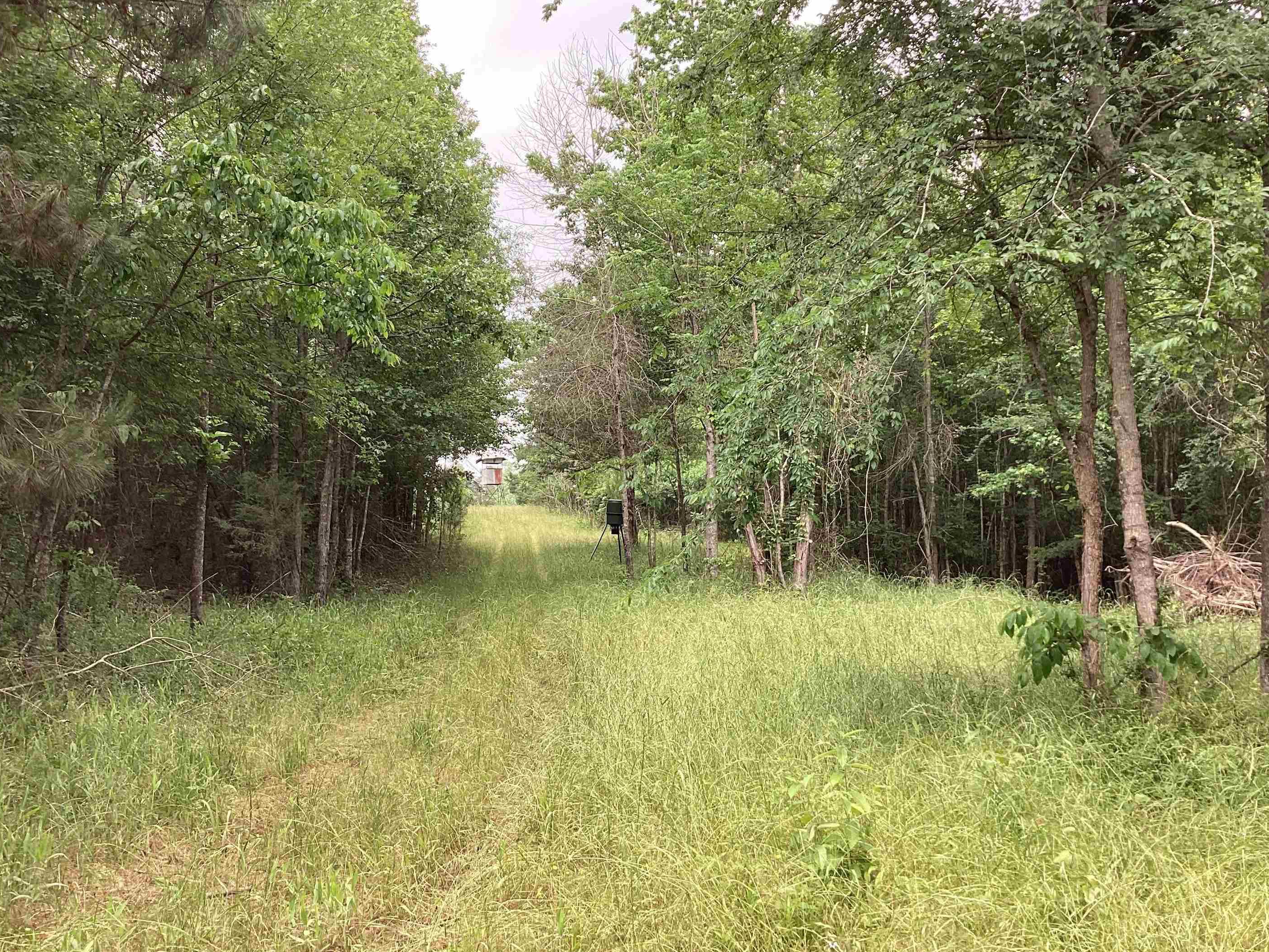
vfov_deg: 41.8
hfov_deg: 53.9
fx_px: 1246
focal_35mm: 34
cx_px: 656
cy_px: 441
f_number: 2.4
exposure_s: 1/165
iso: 25
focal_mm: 3.3
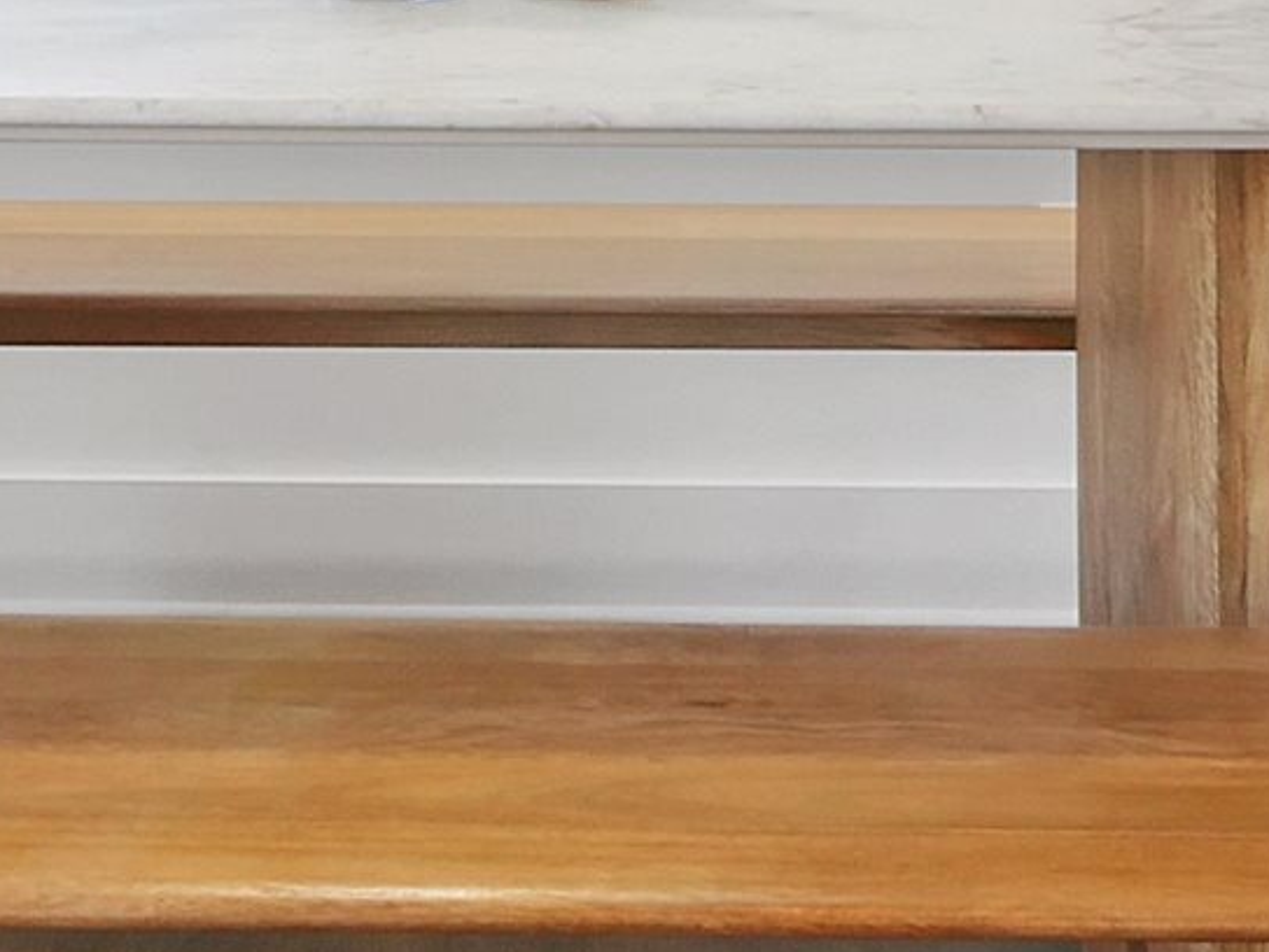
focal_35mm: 79
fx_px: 2896
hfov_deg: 24.5
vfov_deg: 16.7
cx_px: 350
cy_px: -530
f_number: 4
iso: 400
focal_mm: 7
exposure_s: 1/15
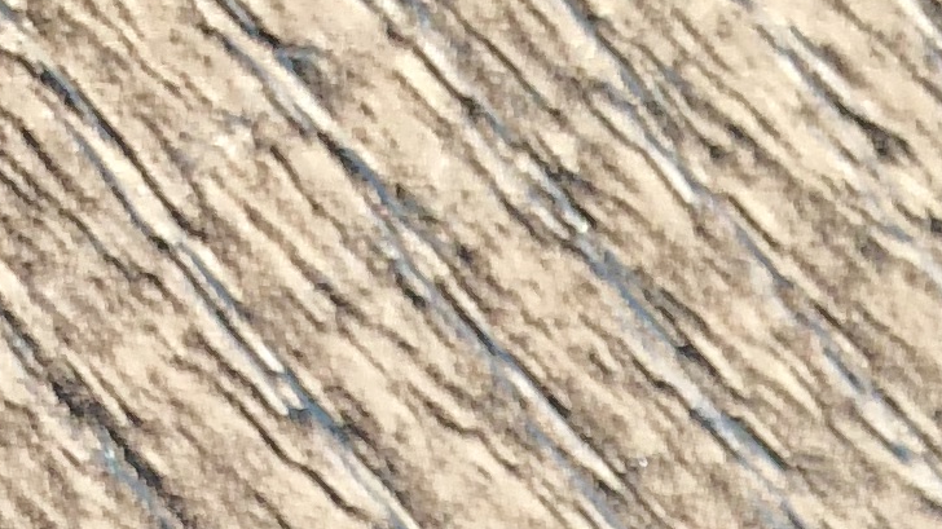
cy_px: 1856
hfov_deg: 12.0
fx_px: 4220
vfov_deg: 6.3
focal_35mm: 169
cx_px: 1544
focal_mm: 4
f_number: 1.8
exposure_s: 1/120
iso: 50
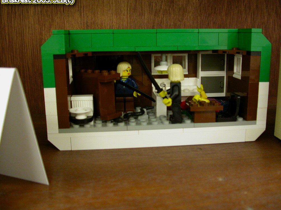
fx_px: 317
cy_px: 103
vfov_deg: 36.8
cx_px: 143
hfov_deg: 47.9
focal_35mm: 39
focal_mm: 7.85
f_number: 2.6
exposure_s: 1/4.7
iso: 100
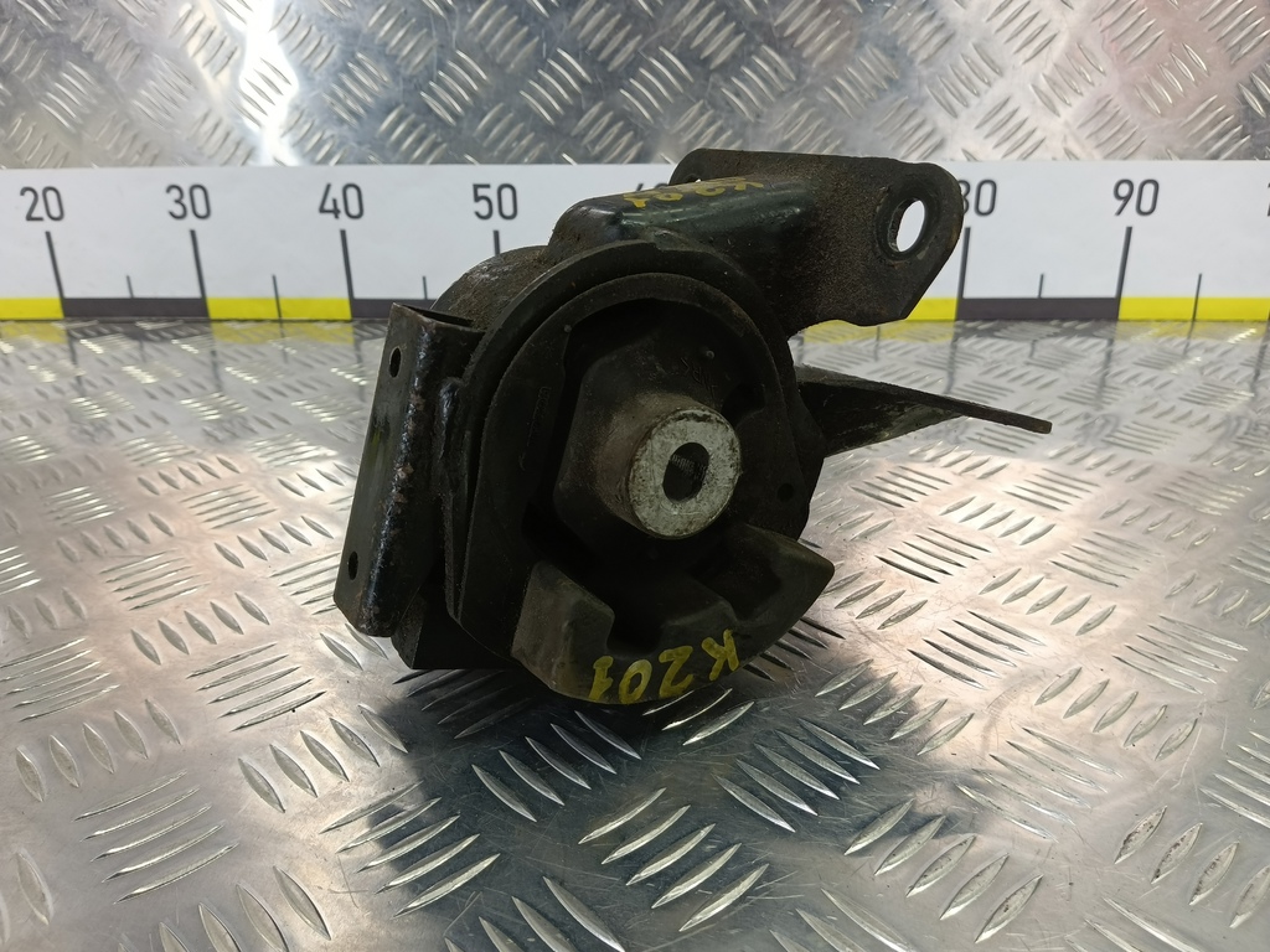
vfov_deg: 58.9
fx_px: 844
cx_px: 635
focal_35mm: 23
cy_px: 476
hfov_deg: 73.9
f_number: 1.6
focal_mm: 4.11
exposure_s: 1/50
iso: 90
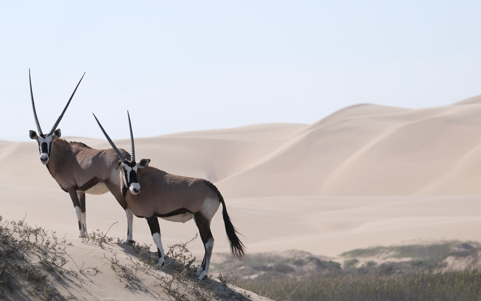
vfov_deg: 5.5
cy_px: 139
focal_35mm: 237
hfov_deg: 8.9
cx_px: 197
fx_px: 3107
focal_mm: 110.3
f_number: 4.2
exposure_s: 1/1300
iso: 160
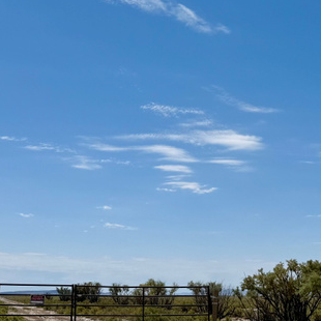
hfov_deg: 24.4
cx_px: 237
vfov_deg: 24.5
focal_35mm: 70
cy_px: 229
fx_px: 734
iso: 80
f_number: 1.78
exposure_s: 1/12346
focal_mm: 6.76
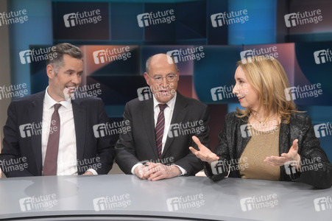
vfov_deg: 29.8
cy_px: 110
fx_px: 415
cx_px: 166
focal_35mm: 45
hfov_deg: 43.6
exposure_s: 1/250
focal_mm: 30
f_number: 2.2
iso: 640
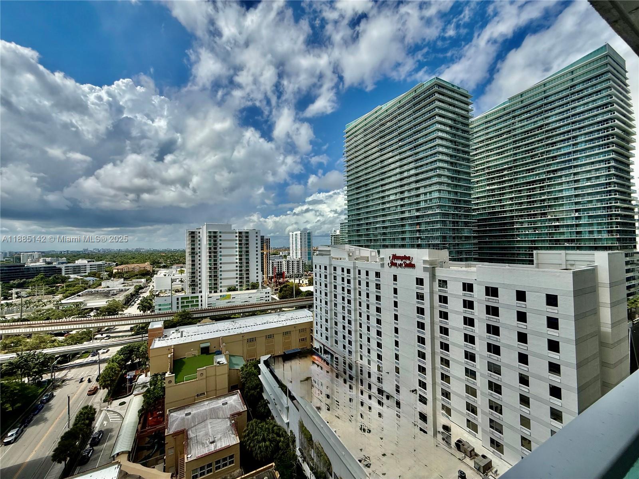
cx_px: 320
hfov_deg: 102.1
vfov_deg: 85.7
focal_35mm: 14
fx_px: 258
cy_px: 240
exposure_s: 1/4149
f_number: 2.2
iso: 50
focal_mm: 2.22
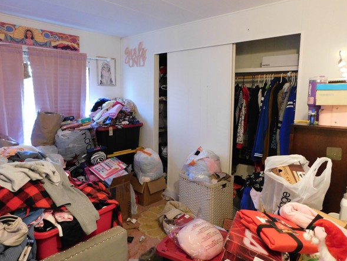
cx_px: 160
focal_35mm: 25
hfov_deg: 69.3
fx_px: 251
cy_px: 133
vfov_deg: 54.9
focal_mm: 4
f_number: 3
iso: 400
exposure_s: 1/10
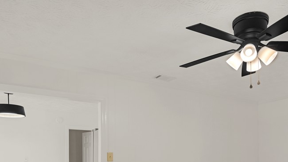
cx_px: 156
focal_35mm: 29
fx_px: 220
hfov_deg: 66.2
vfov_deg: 36.6
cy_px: 158
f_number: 7.1
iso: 250
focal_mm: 11
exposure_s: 1/8
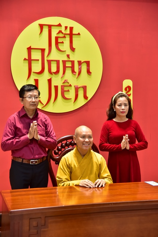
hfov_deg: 20.9
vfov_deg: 30.9
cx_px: 79
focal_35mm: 65
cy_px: 118
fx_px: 427
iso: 640
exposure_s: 1/60
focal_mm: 65
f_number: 4
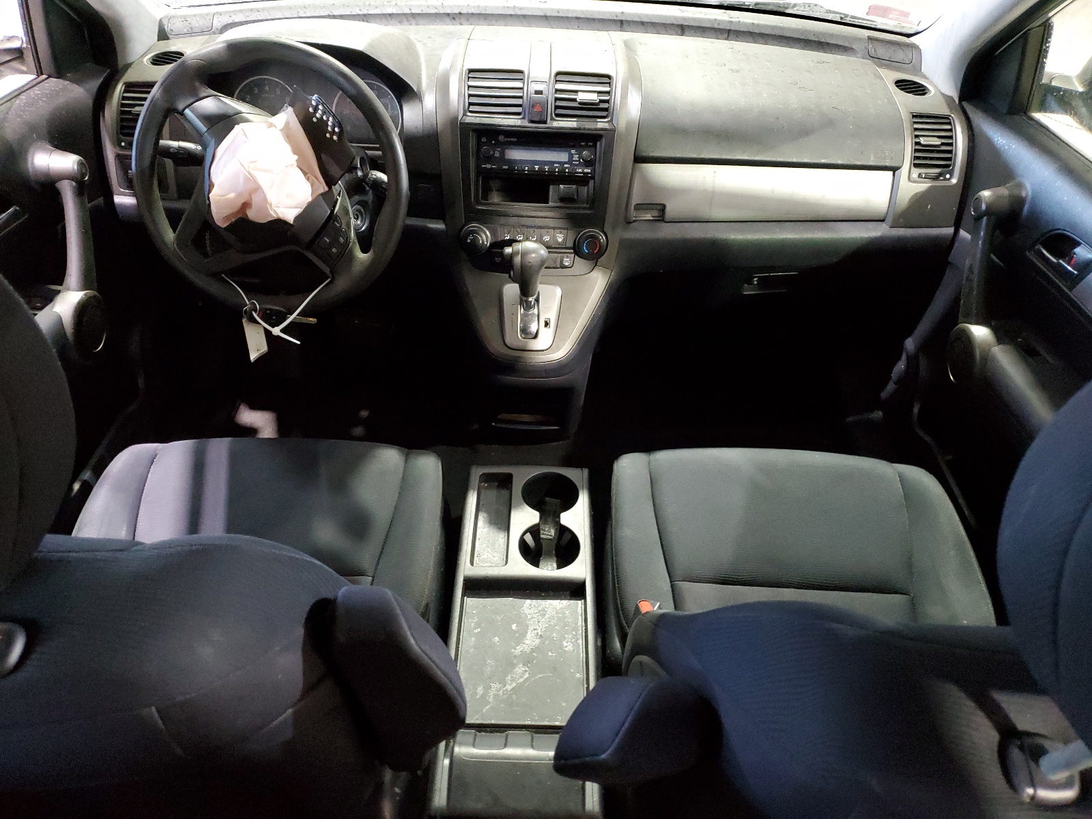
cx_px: 546
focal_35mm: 26
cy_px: 410
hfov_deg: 67.3
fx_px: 820
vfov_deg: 53.1
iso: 423
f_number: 1.5
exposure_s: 1/15
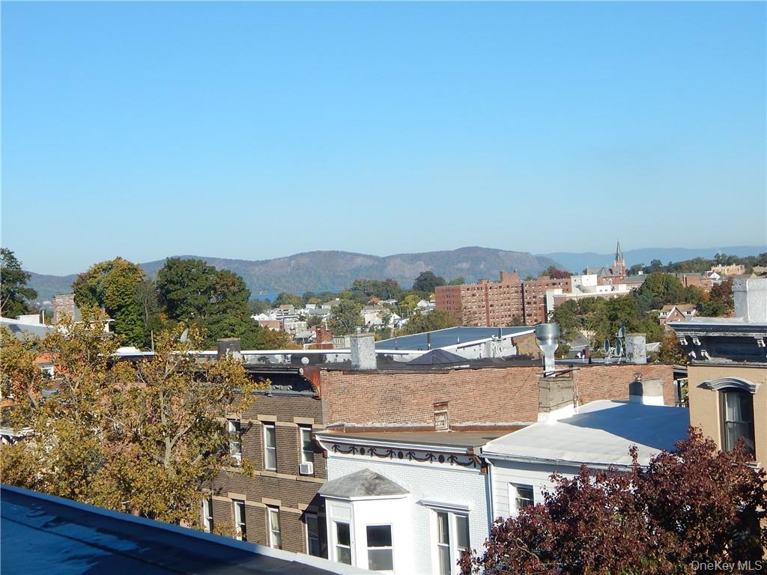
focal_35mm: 61
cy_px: 288
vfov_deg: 24.0
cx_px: 384
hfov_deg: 31.7
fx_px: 1352
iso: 125
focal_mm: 10.9
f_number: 4
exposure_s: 1/1250
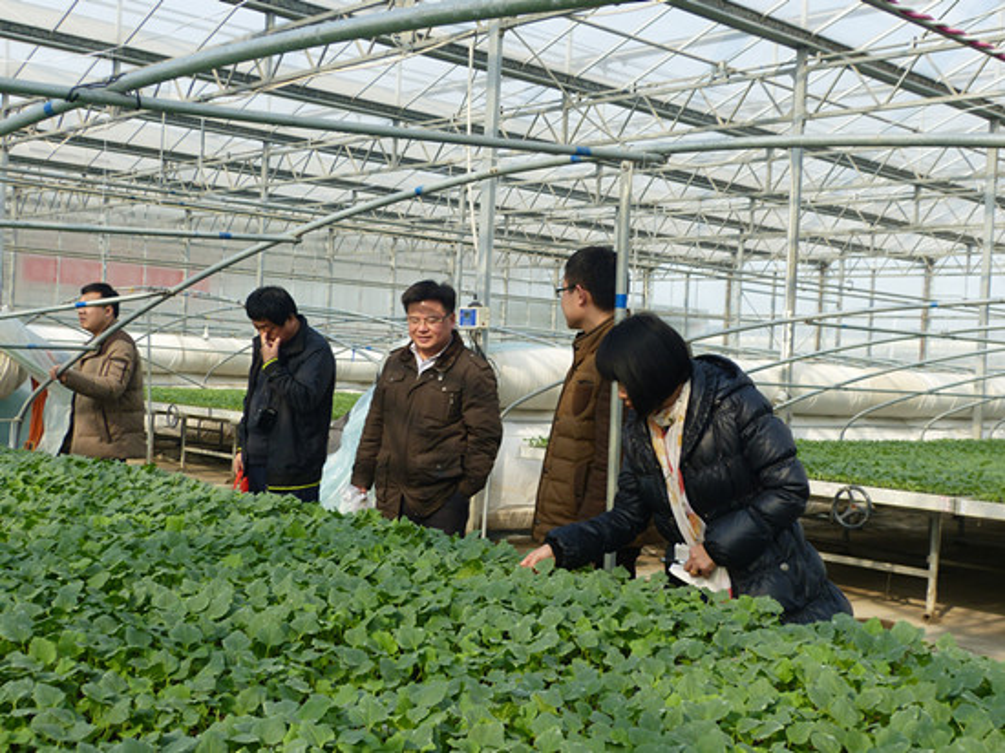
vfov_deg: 33.6
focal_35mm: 43
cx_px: 502
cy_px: 376
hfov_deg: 43.9
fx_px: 1248
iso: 100
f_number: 4
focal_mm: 7.4
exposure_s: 1/320
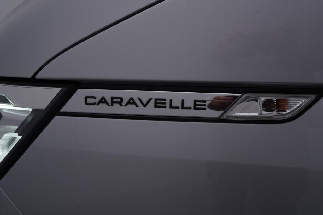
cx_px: 162
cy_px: 108
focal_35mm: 36
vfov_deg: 36.9
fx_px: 323
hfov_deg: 53.1
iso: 125
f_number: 5.6
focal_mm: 24
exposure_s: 1/160
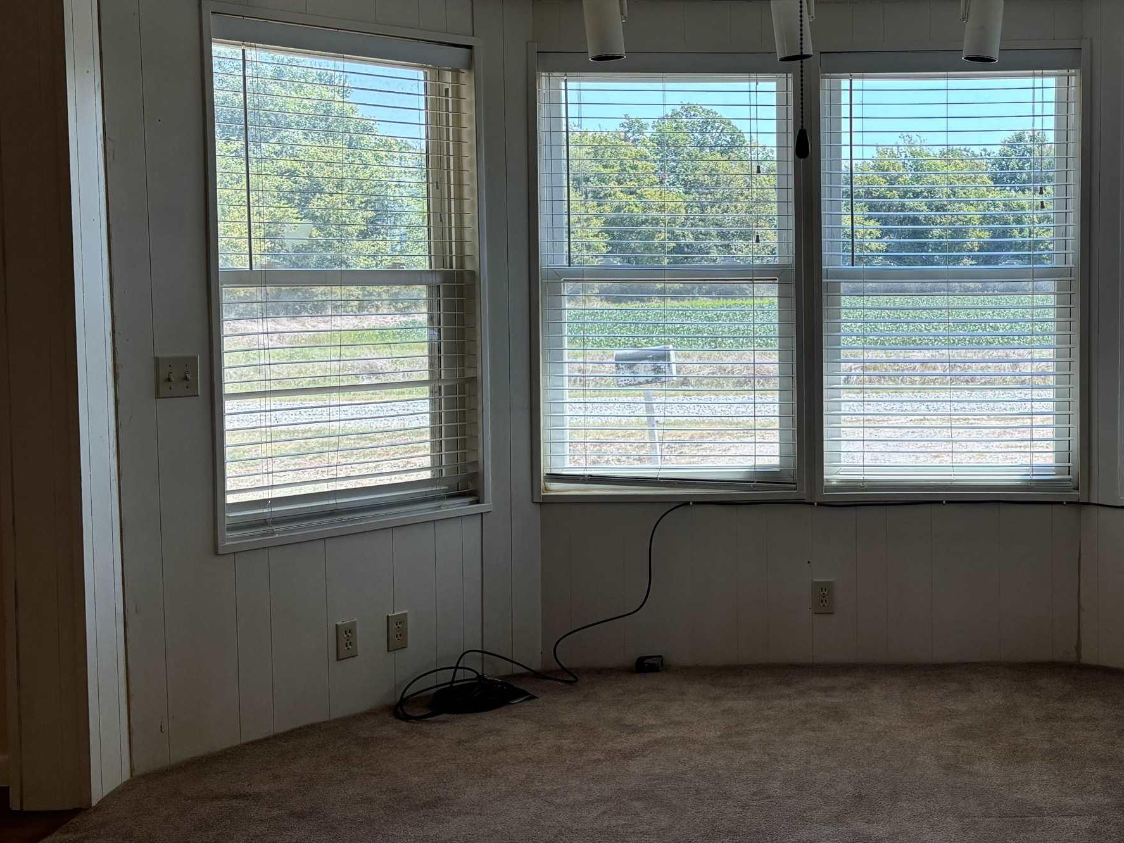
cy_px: 339
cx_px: 843
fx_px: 1461
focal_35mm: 45
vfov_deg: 32.1
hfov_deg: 40.9
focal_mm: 5.96
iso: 40
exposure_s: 1/230
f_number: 1.6
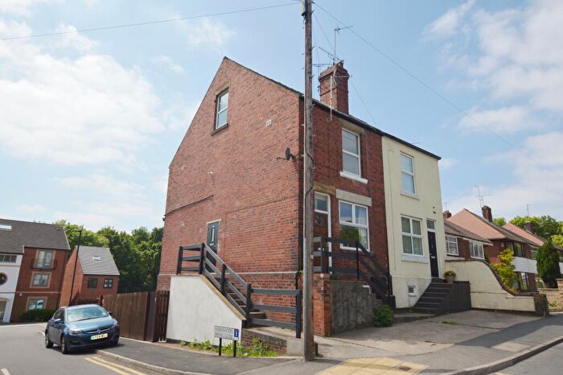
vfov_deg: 56.1
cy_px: 188
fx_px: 352
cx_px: 282
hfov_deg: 77.3
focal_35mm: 22
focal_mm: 15
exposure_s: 1/200
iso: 100
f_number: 10
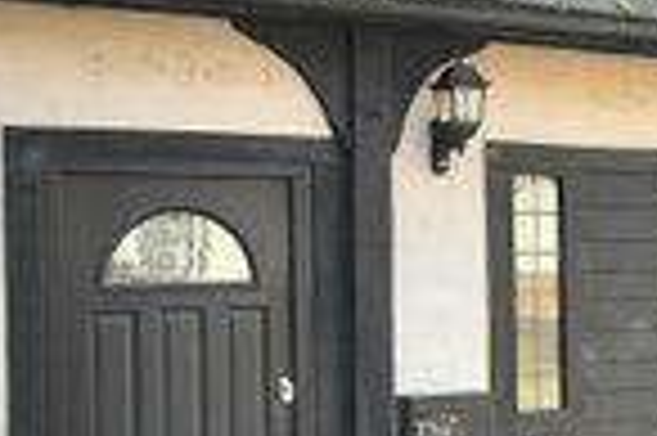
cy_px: 231
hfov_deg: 27.5
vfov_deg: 18.9
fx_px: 1313
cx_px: 536
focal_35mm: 72
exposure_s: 1/200
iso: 100
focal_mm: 10
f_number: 4.5
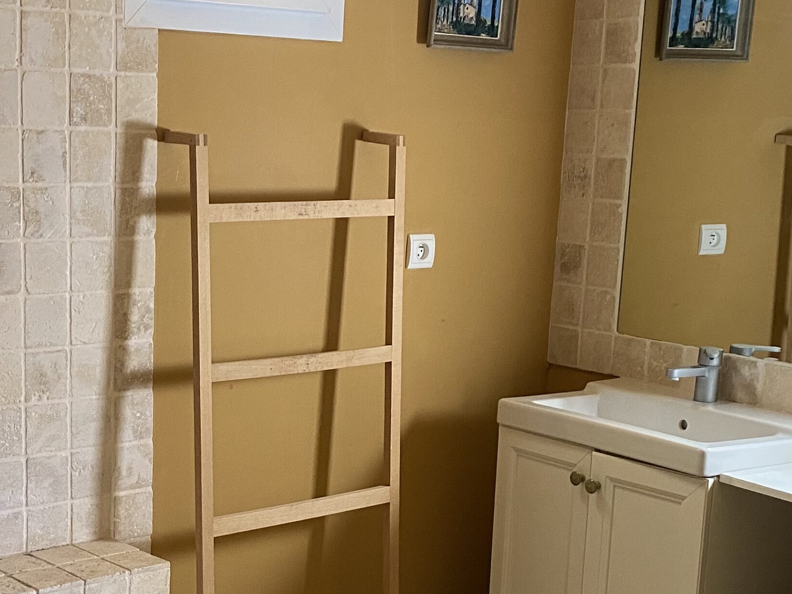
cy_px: 436
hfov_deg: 29.7
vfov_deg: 22.7
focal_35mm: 64
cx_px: 176
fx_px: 1465
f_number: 1.8
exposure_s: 1/60
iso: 250
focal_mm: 4.25
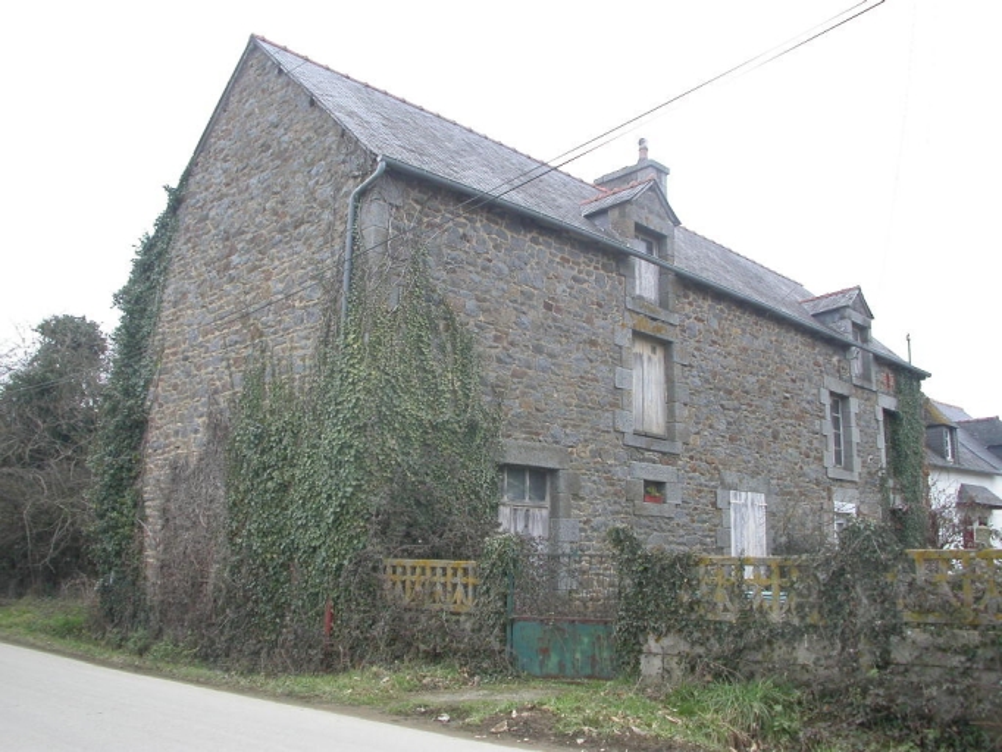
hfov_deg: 42.1
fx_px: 1303
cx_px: 501
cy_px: 376
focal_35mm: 45
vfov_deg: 32.2
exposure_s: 1/65.3
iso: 100
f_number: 4
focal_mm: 9.5
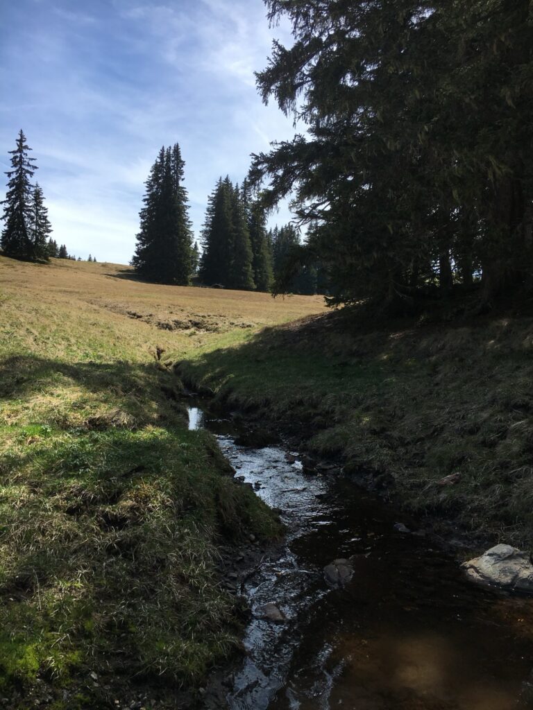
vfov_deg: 61.7
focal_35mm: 29
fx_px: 595
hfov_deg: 48.2
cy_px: 355
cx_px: 266
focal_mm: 4.15
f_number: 2.2
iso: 25
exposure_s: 1/1304
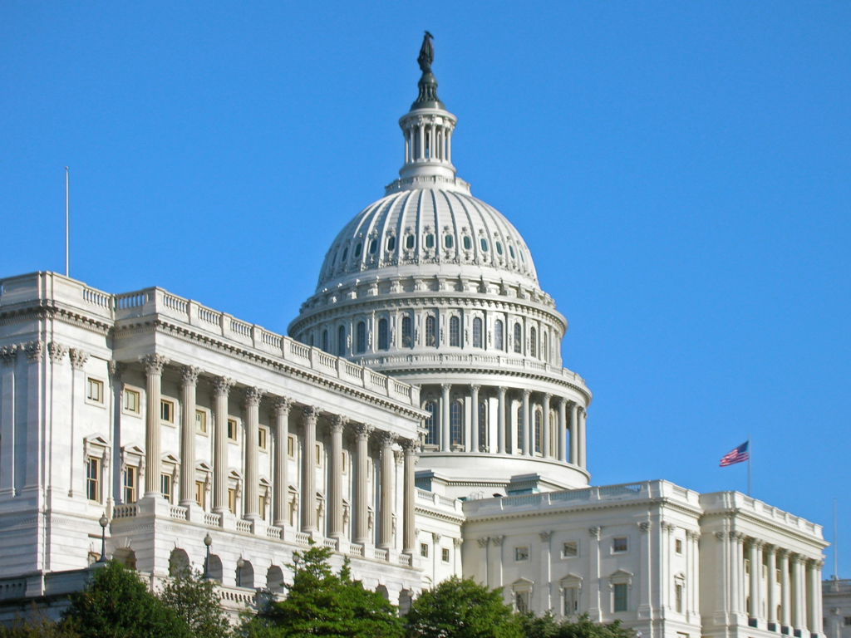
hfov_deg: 26.7
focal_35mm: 73
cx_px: 426
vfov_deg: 20.2
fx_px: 1795
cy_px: 319
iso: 50
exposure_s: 1/51.6
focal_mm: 12.2
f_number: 12.4
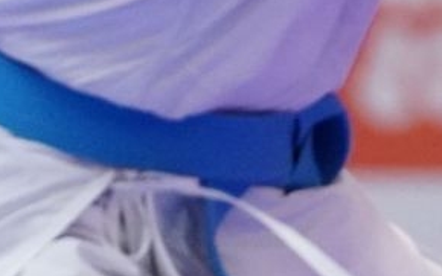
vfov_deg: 1.0
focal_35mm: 1264
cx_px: 732
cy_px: -461
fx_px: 15220
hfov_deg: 1.7
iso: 6400
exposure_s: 1/800
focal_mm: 200
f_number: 2.8
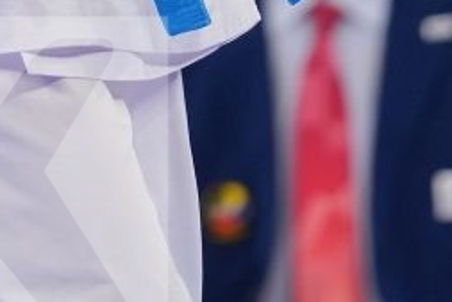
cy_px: -456
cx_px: 2
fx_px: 17876
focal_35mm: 1423
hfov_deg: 1.4
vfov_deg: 1.0
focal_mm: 200
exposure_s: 1/1000
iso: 640
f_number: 2.8
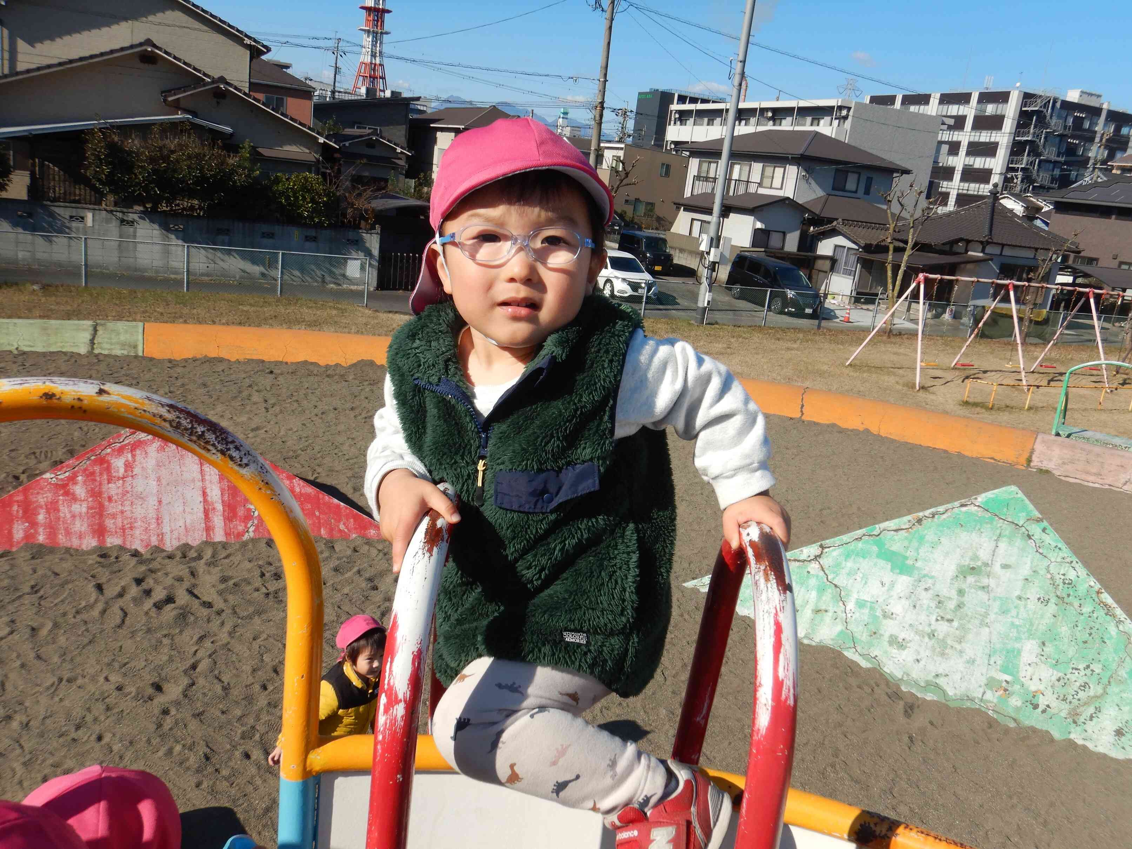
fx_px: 948
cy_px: 424
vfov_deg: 48.2
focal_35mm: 29
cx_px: 566
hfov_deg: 61.7
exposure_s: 1/1000
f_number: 4.1
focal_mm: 5.1
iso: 125
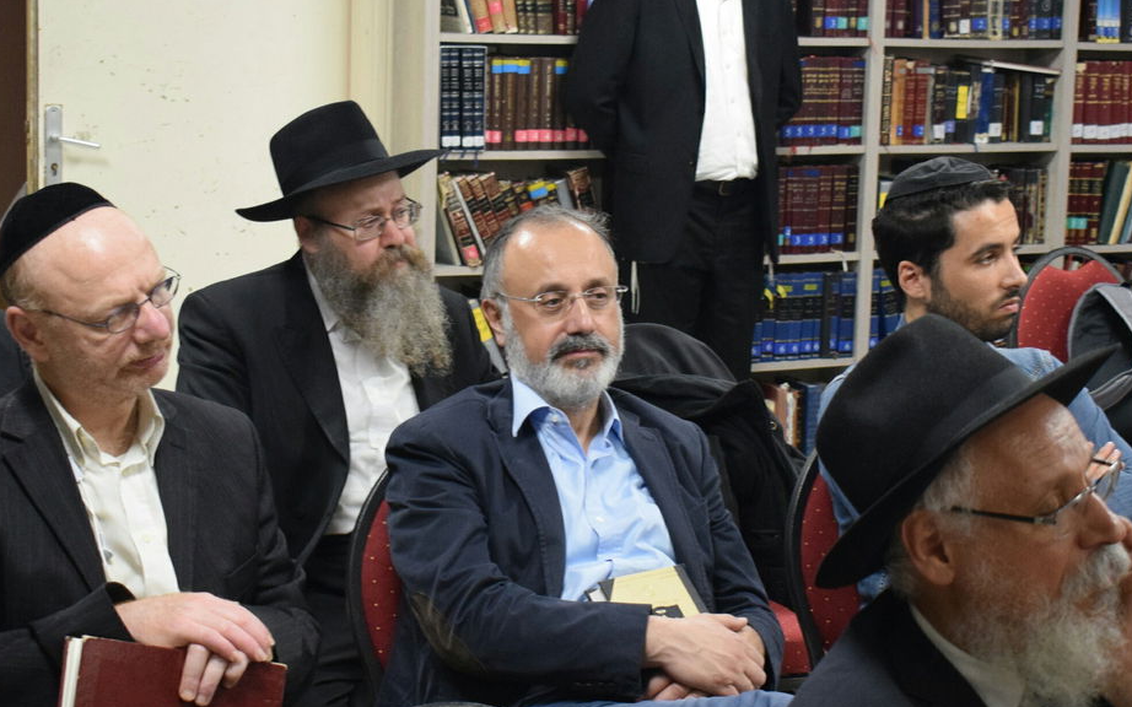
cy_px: 373
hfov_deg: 26.1
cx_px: 611
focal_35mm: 79
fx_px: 2437
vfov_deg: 16.5
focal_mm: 34
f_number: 4.8
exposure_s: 1/60
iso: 2200
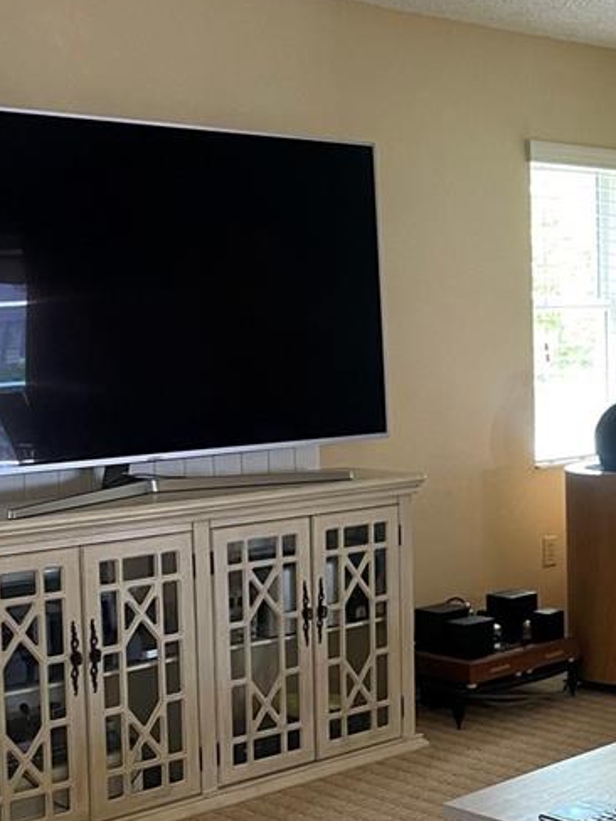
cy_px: 424
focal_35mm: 64
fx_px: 1519
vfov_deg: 30.3
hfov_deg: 21.3
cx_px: 742
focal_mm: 4.2
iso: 200
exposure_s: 1/60
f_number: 1.6
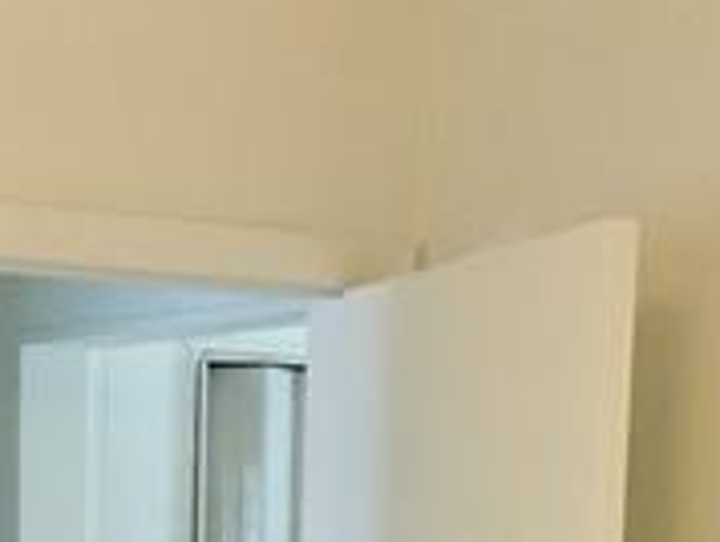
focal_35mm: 130
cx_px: 20
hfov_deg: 14.9
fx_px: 2708
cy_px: 1064
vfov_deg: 10.5
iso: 50
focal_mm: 4.15
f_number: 2.2
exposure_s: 1/15
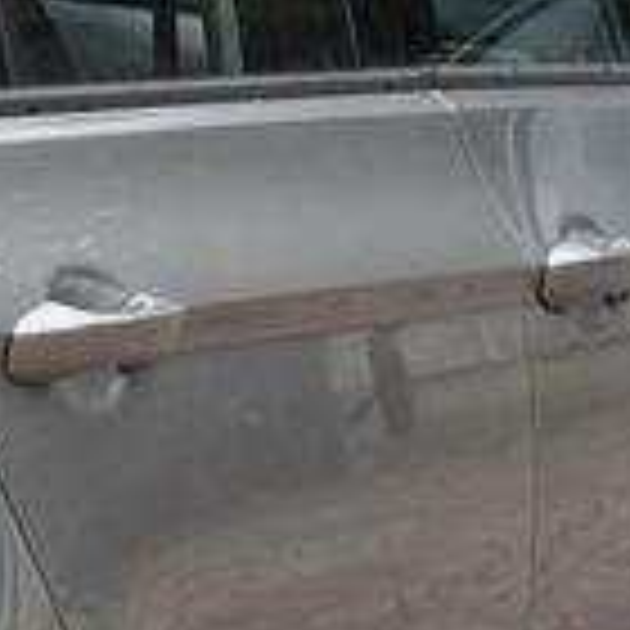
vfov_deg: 5.6
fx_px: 6404
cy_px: 634
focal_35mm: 311
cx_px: -1138
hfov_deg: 5.4
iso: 500
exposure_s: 1/250
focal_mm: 50
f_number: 8
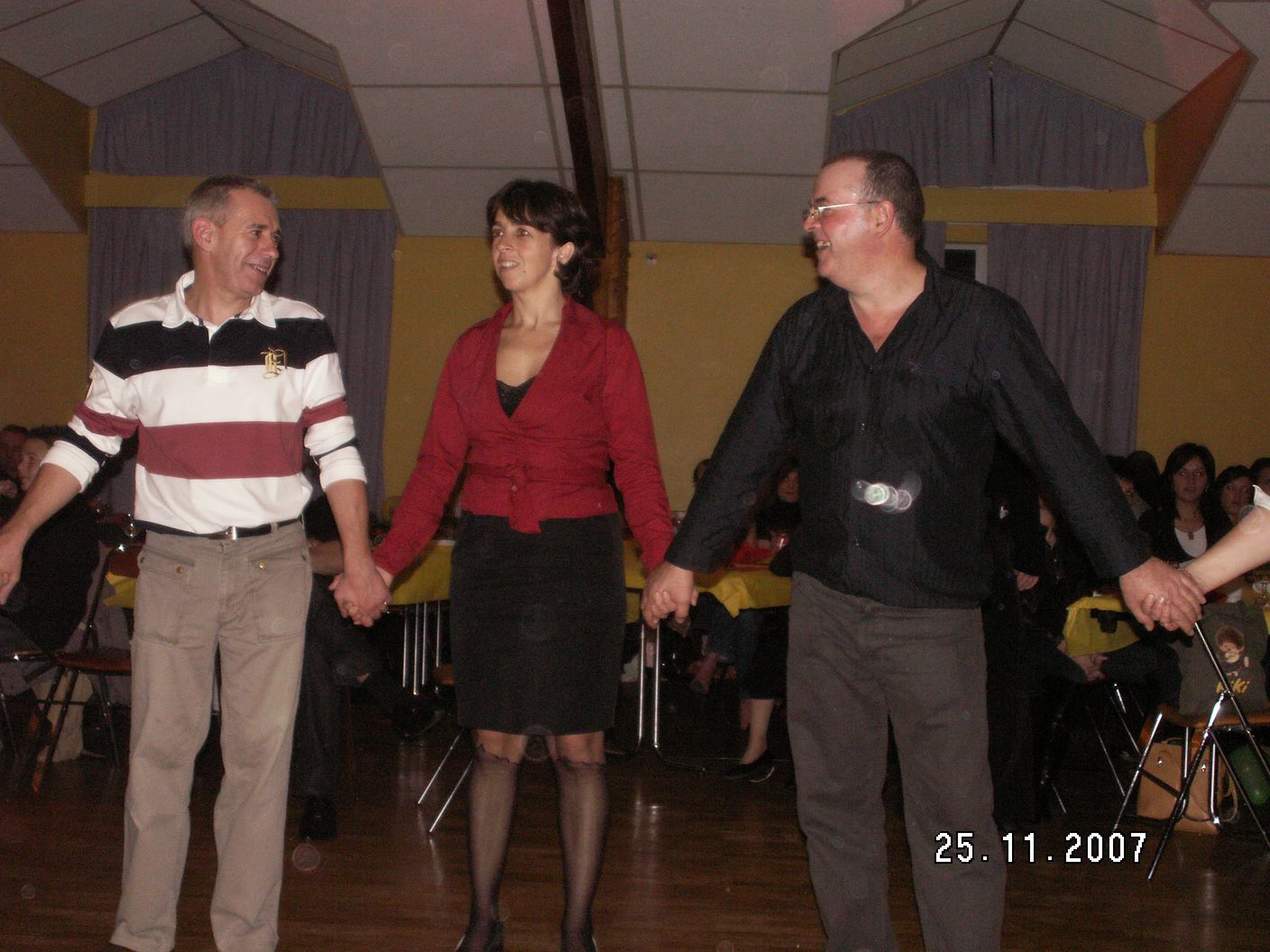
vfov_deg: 33.6
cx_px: 635
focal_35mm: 43
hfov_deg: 43.9
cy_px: 476
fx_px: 1578
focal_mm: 7.19
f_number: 2.8
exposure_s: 1/40
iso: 160
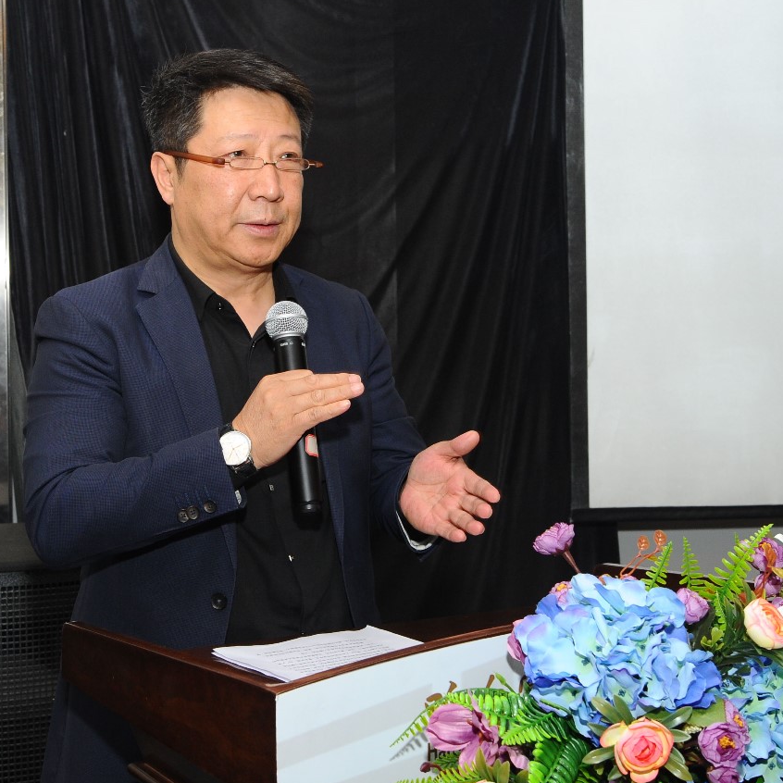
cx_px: 270
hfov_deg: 28.0
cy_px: 319
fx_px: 1561
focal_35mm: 61
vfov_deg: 28.1
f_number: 5
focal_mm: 38
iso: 1250
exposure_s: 1/100
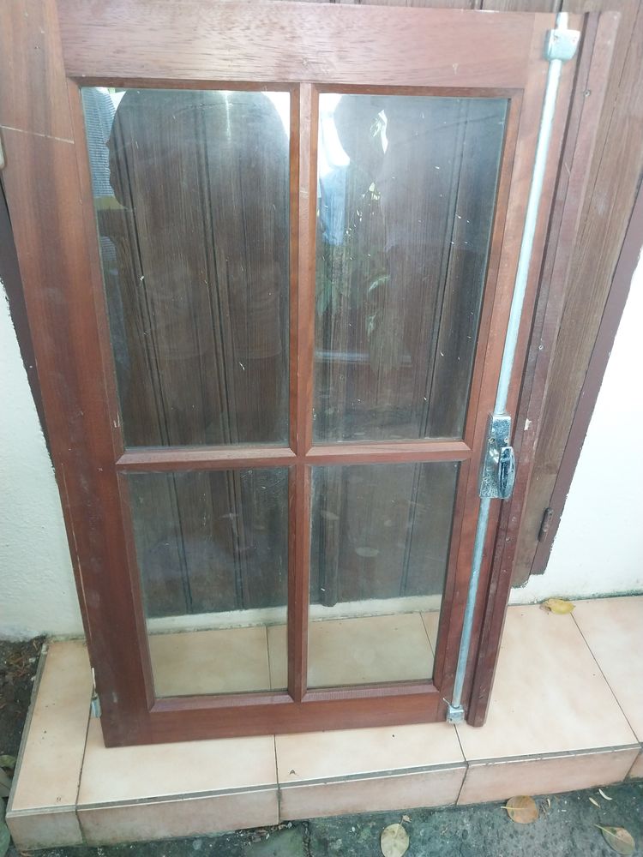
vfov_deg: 67.3
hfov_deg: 53.1
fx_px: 644
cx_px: 322
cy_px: 428
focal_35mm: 26
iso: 200
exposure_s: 1/50
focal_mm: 4
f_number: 1.8
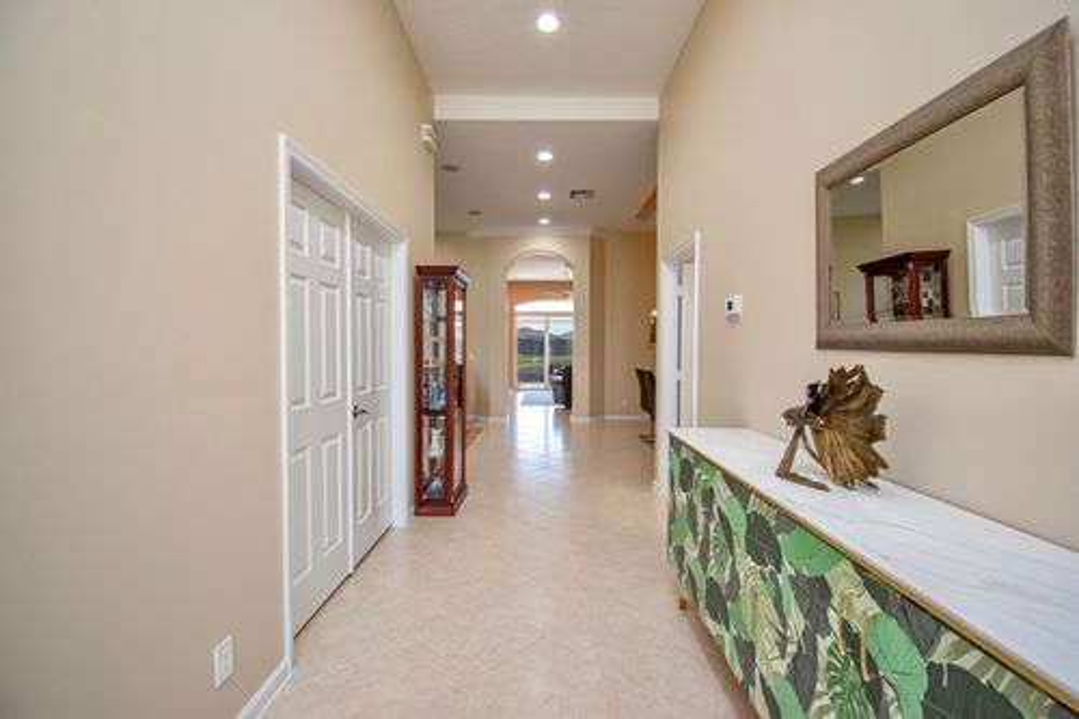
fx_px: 449
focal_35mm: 15
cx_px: 540
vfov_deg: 77.3
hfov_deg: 100.4
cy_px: 360
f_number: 4.5
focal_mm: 10
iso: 800
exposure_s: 1/200
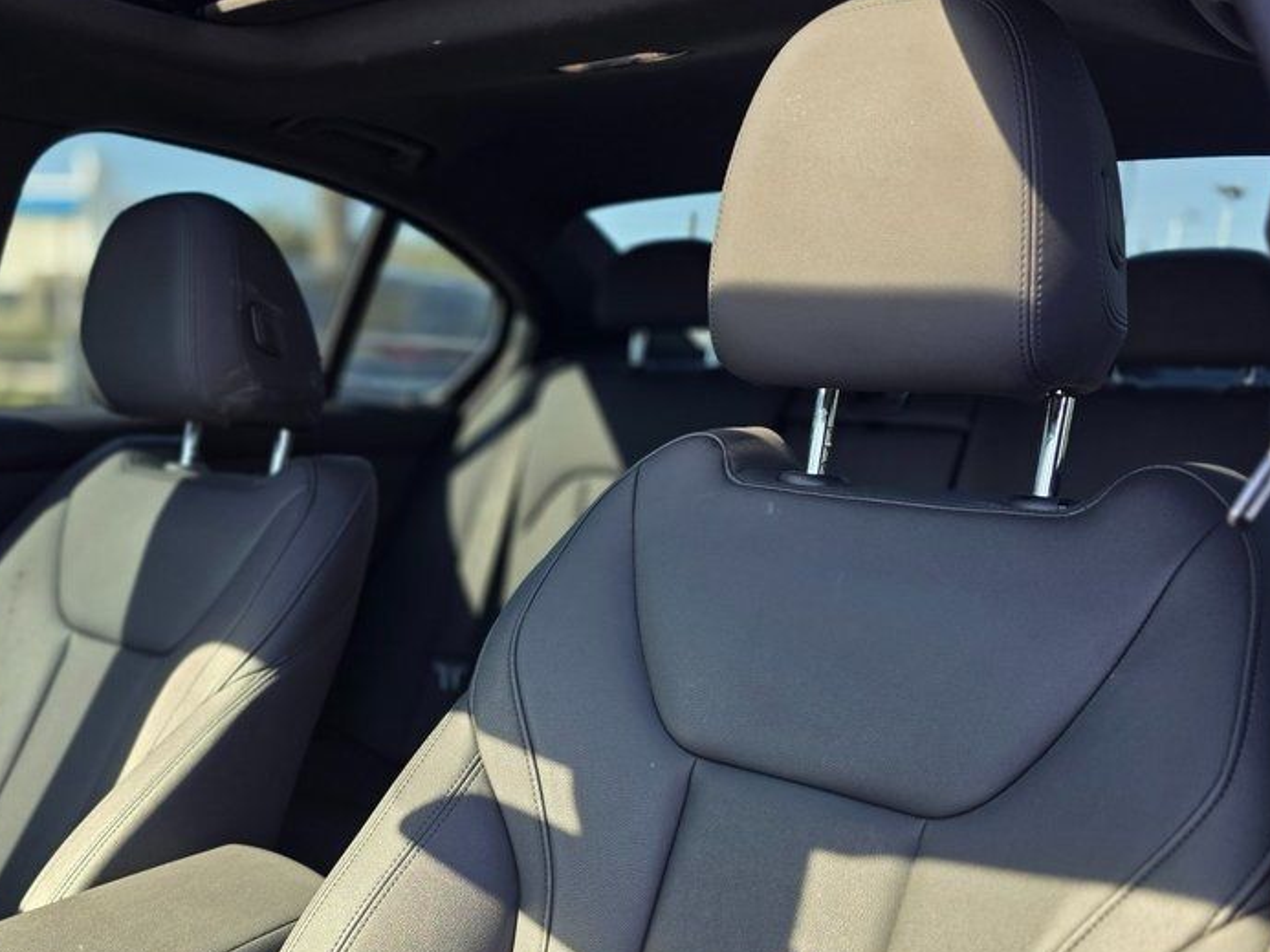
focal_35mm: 34
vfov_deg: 41.5
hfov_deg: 53.7
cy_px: 597
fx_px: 1248
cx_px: 530
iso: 80
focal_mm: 6.3
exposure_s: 1/180
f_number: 1.7
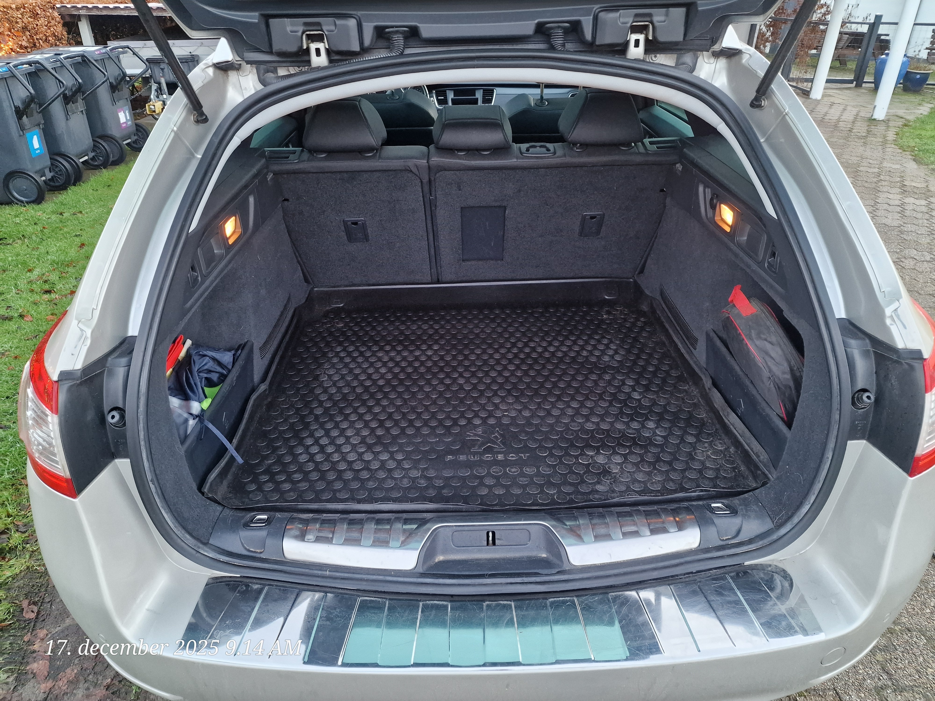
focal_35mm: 23
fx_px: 621
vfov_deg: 58.9
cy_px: 350
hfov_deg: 73.9
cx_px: 468
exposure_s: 1/100
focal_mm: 6.4
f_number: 1.8
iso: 500
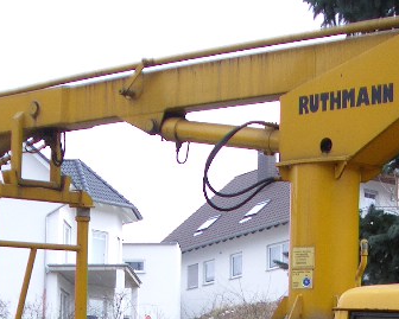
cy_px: 415
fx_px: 1228
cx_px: 274
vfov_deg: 14.2
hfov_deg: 18.4
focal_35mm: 104
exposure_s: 1/400
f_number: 2.6
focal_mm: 5.8
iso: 50
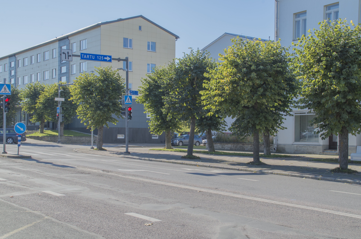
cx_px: 180
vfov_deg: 27.4
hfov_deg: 40.4
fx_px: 490
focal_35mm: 49
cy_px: 120
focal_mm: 33
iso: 250
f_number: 11
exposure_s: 1/160
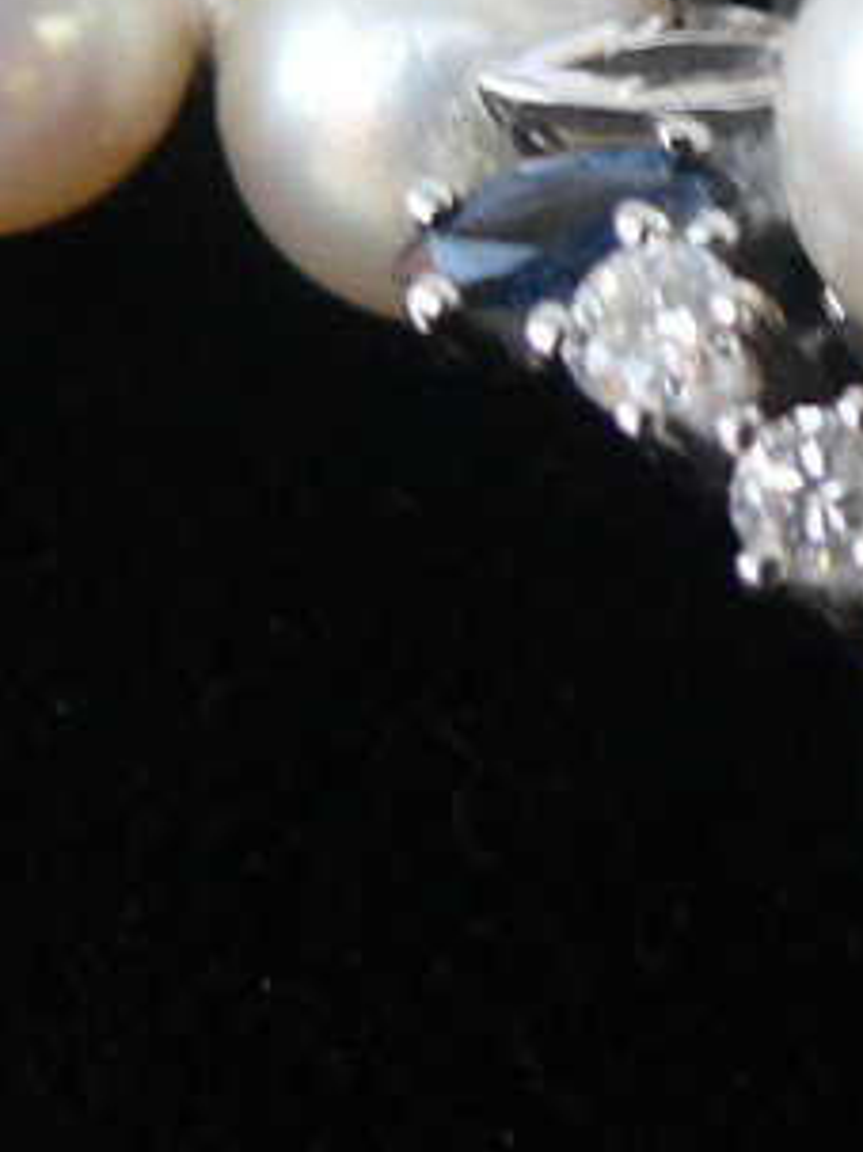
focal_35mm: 148
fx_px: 4923
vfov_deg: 13.2
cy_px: 30
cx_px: 1213
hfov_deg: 9.8
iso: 100
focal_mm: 7.4
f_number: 2.8
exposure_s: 1/40
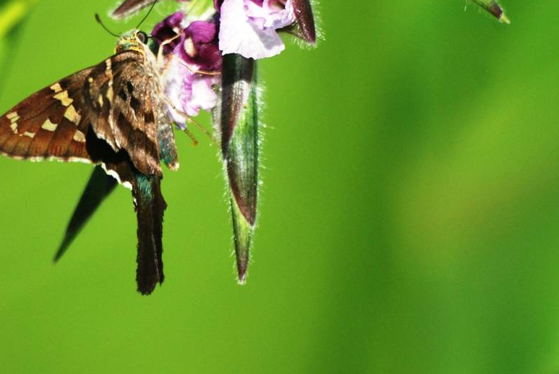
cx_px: 148
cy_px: 102
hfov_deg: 2.2
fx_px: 14485
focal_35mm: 932
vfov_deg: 1.5
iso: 400
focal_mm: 300
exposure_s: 1/1000
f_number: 5.6
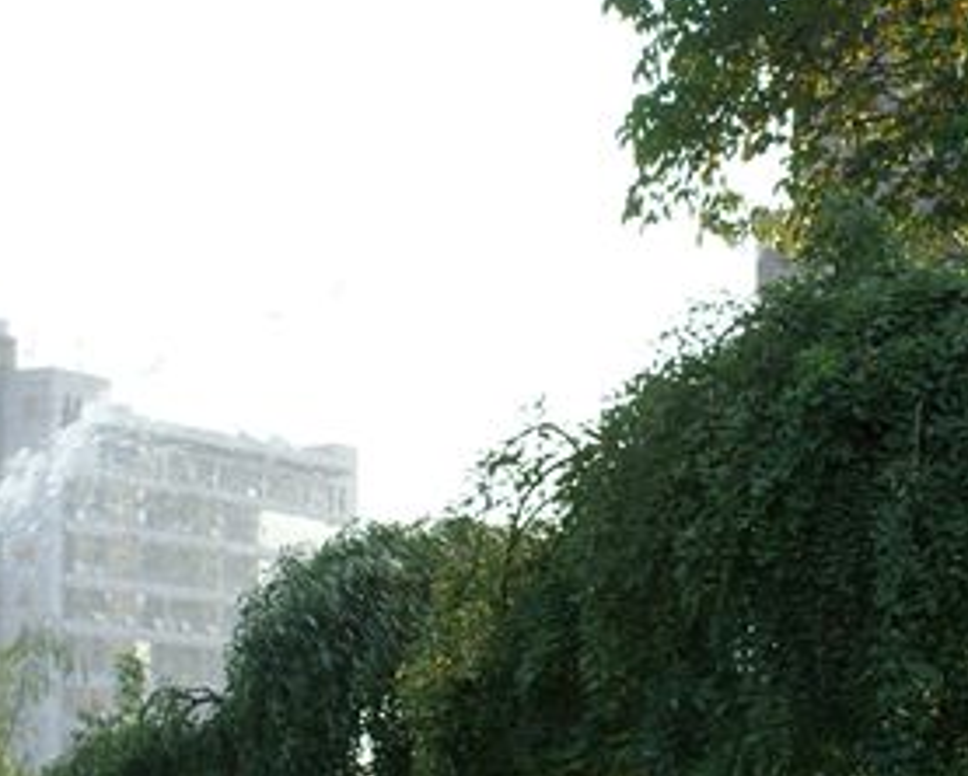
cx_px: 653
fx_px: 3498
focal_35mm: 122
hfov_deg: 15.7
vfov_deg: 12.6
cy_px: 657
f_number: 7.1
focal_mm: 30
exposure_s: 1/100
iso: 100
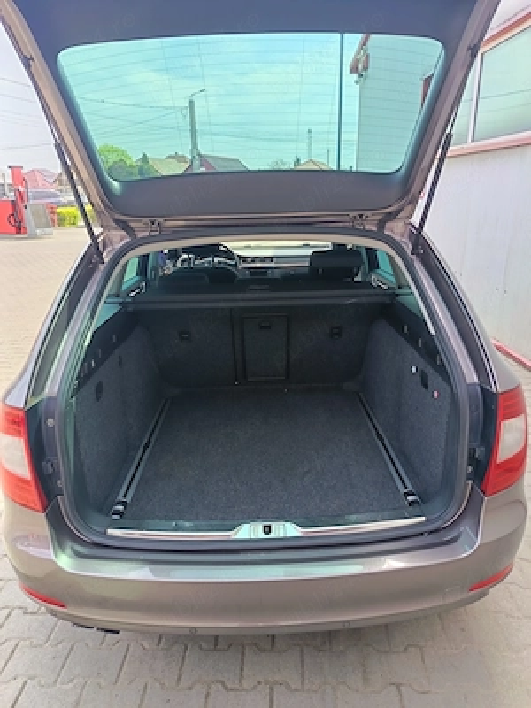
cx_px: 266
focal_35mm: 24
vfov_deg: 71.6
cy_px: 354
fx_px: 491
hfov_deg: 56.8
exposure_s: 1/134
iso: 100
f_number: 1.75
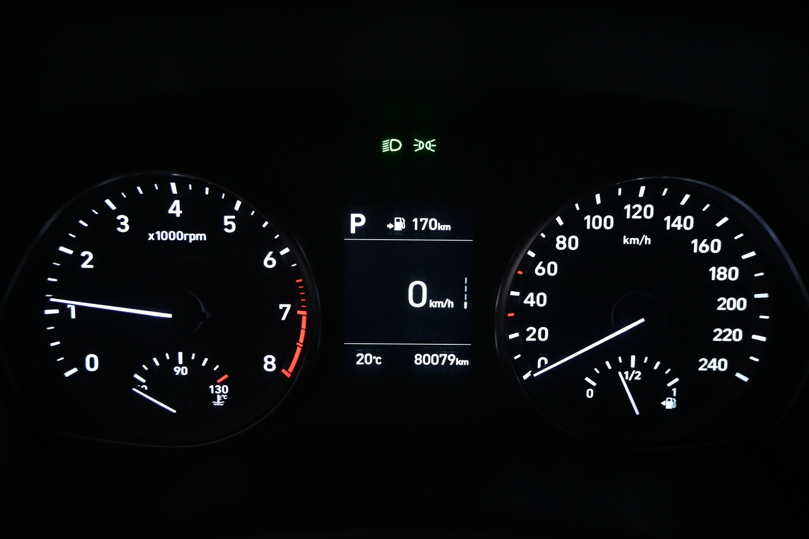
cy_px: 270
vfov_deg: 41.7
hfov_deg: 59.5
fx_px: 708
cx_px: 404
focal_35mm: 32
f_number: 4
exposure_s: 1/30
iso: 1600
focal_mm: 21
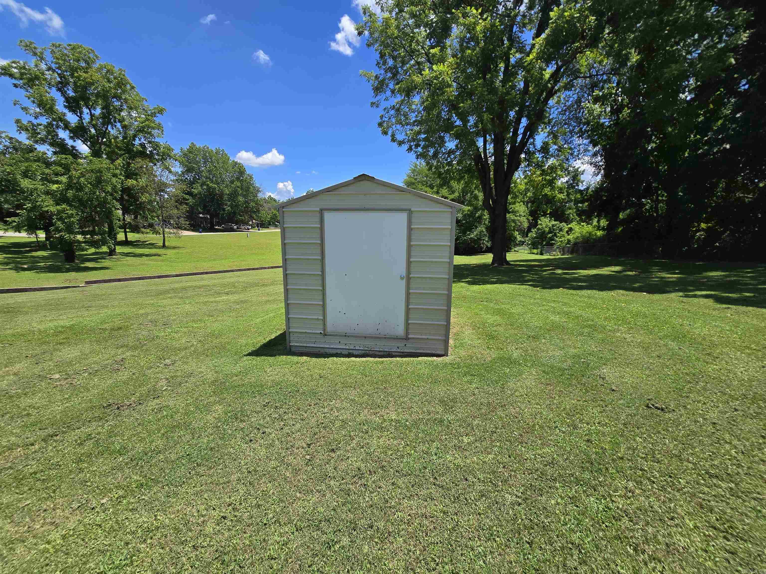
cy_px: 287
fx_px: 288
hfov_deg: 106.2
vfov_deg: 89.9
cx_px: 383
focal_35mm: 13
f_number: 2.2
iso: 50
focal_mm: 2.2
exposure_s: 1/1910
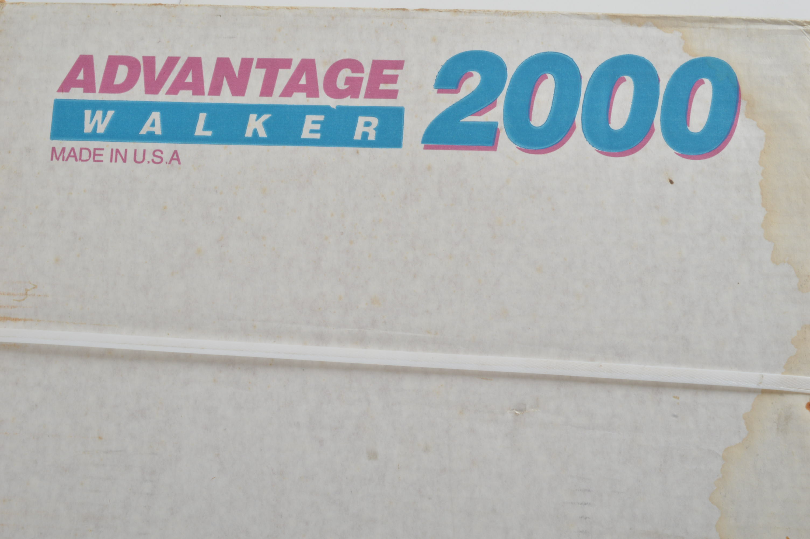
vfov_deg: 25.7
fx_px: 1180
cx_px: 405
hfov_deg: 37.9
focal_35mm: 52
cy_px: 270
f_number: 25
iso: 200
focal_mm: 35
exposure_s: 1/125
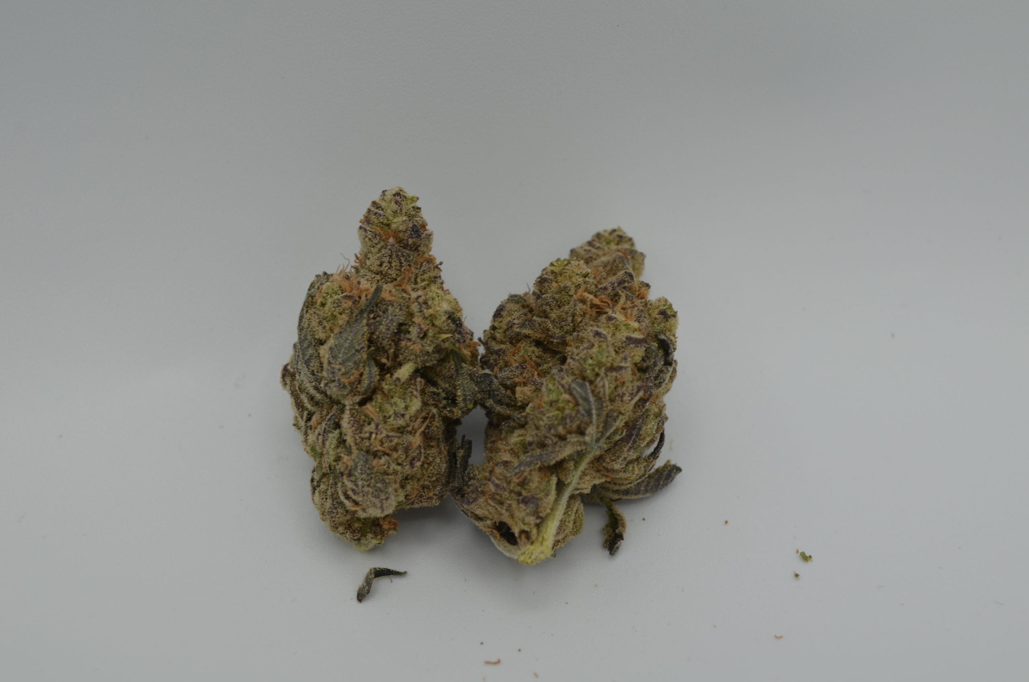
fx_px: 1455
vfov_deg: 26.4
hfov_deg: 39.0
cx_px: 514
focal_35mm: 51
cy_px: 341
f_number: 8
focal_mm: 34
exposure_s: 1/160
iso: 100
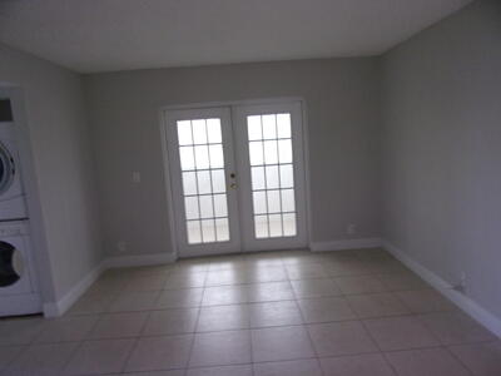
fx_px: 347
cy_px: 188
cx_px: 250
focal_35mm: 24
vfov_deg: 56.8
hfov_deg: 71.6
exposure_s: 1/22
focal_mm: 4.3
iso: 200
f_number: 3.3
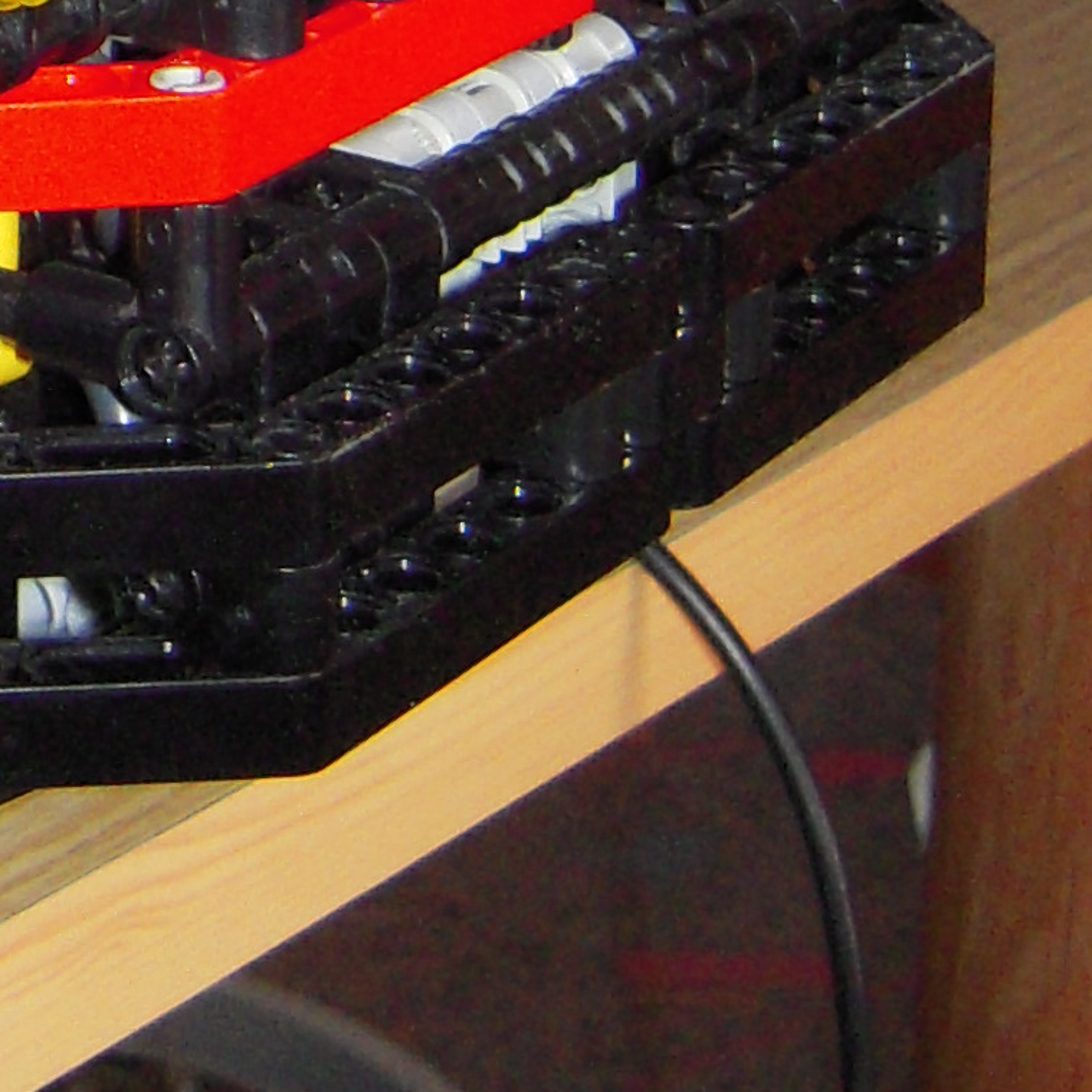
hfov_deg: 13.3
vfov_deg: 13.7
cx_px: -827
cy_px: -609
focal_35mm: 119
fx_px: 4247
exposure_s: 1/25
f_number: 2.7
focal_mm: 5
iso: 400
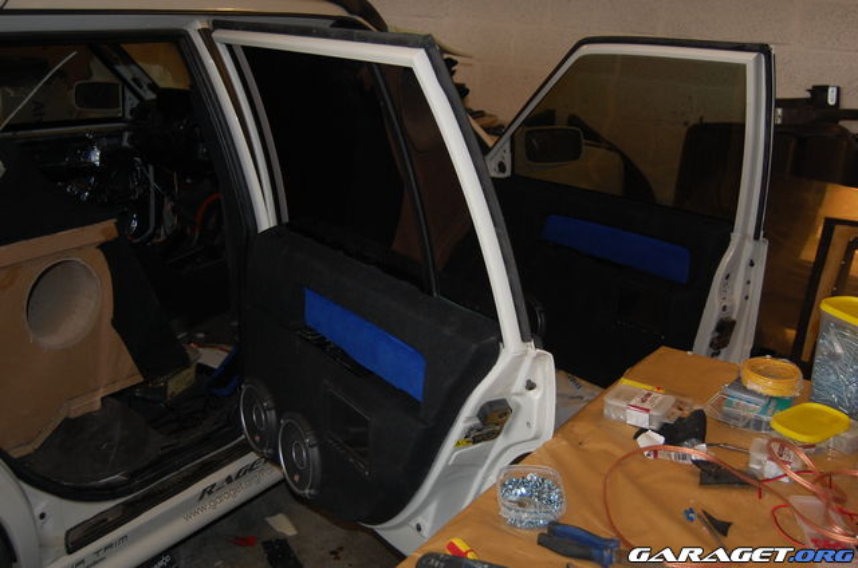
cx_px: 429
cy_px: 284
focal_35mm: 39
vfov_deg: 34.1
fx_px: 928
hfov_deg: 49.6
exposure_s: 1/60
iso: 400
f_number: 4
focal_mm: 26
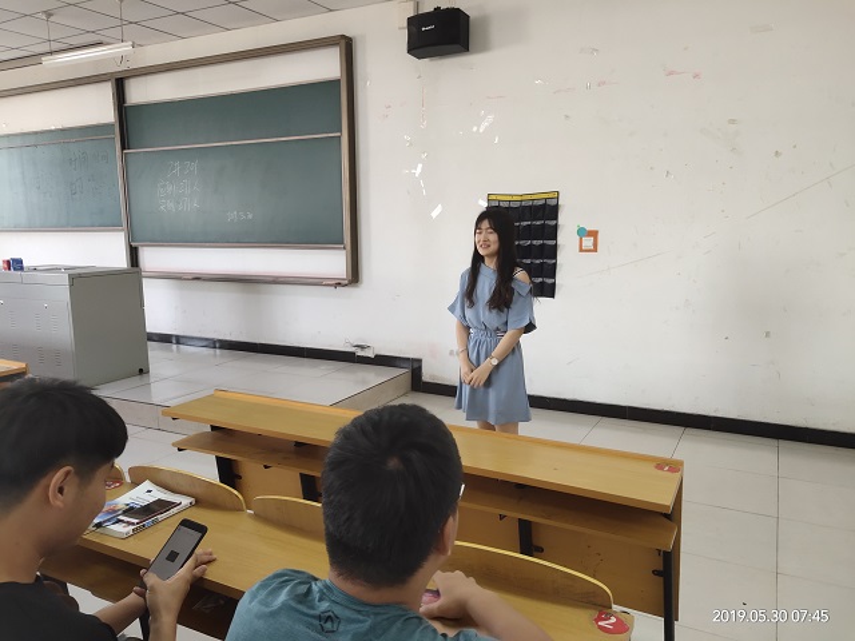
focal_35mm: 29
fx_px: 716
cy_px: 320
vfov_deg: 48.2
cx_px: 428
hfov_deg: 61.7
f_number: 1.8
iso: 217
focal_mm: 4.27
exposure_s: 1/50
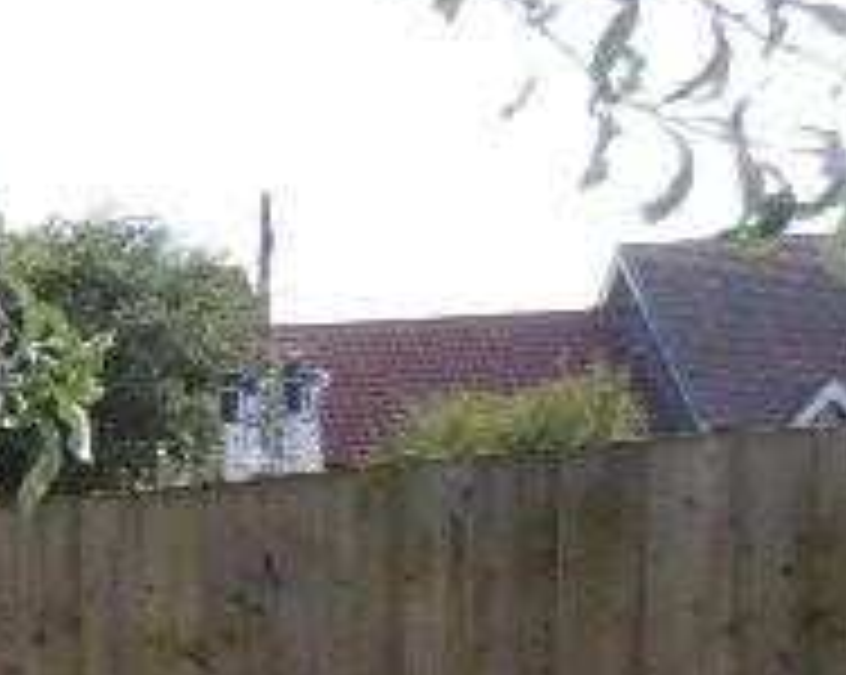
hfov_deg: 12.3
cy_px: 940
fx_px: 2926
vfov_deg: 12.6
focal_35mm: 117
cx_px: -1287
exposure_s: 1/800
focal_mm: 4
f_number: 3
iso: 100
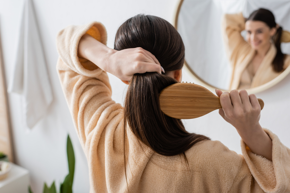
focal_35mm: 35
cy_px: 96
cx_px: 145
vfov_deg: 37.8
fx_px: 282
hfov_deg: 54.4
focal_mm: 35
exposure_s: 1/200
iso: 400
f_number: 4
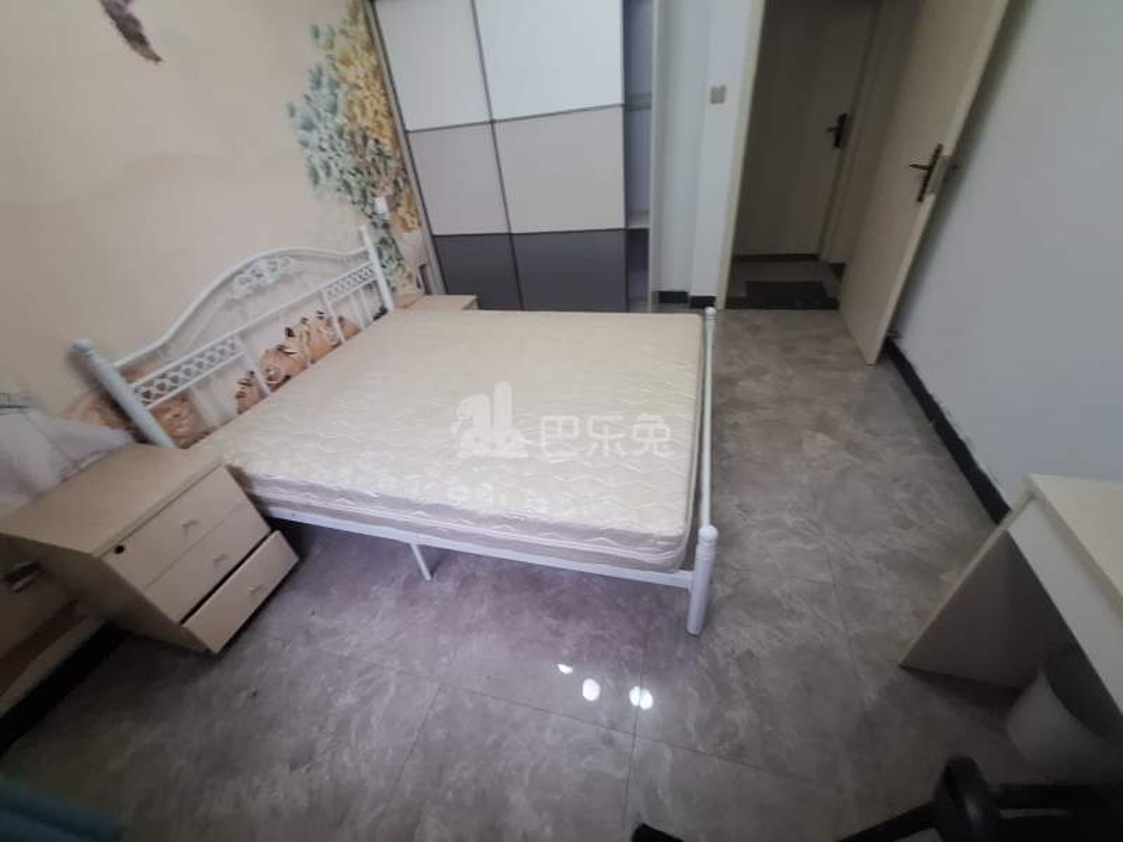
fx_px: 422
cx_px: 562
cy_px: 421
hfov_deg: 106.2
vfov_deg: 89.9
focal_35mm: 13
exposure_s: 1/20
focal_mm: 1.74
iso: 500
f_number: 2.2
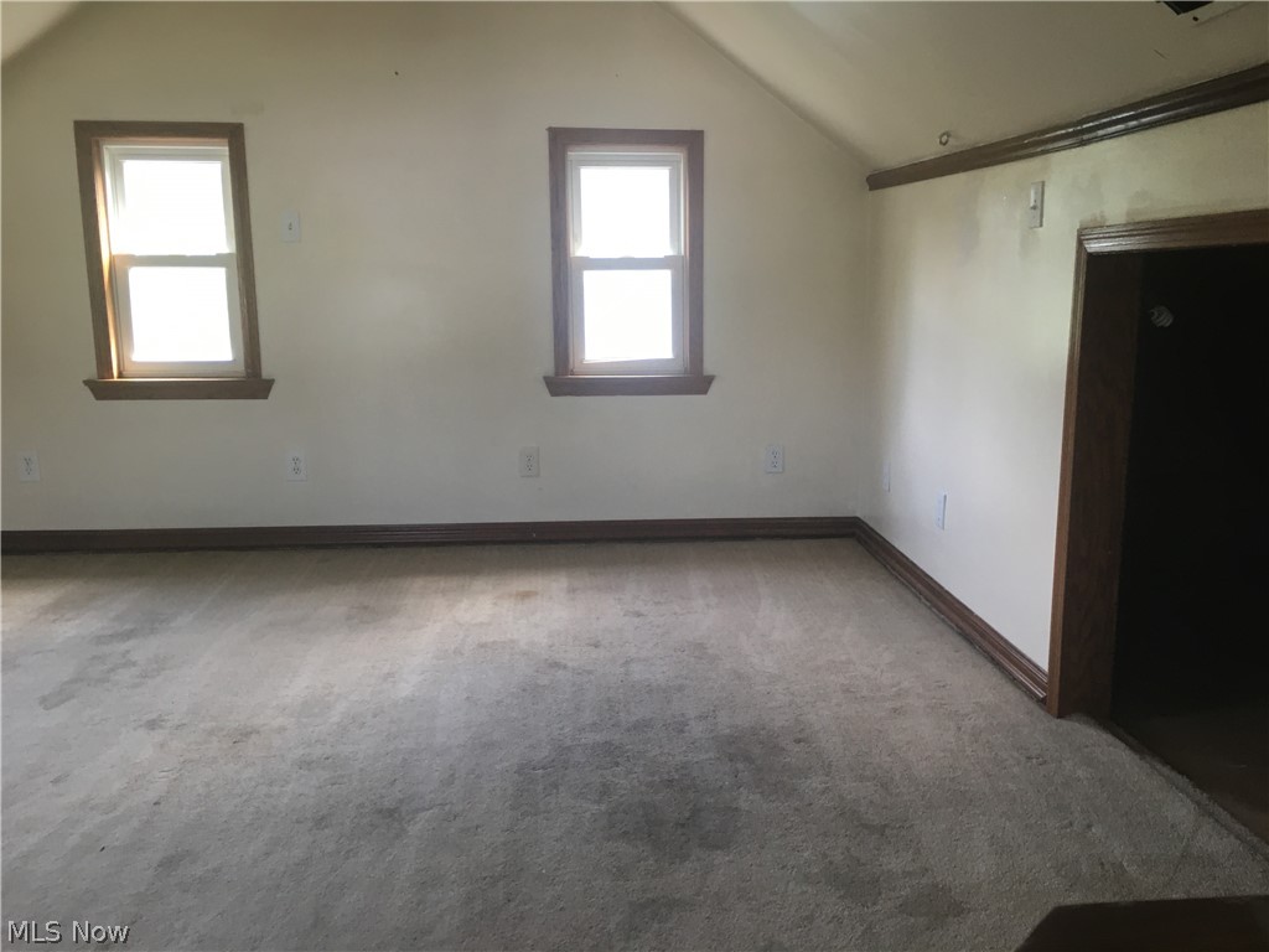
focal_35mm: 29
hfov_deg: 61.7
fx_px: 1063
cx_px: 634
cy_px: 476
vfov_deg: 48.2
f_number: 2.2
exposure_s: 1/15
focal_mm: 4.15
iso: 25
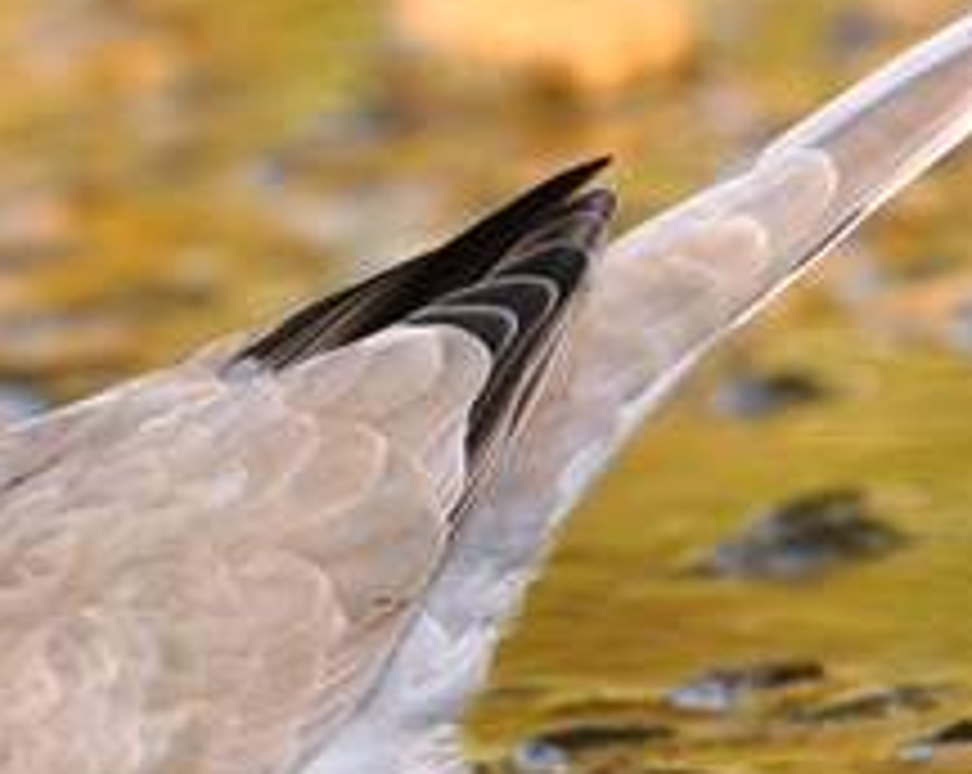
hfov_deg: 0.9
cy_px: 421
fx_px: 59929
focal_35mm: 2087
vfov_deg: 0.7
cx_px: -4
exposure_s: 1/250
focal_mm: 500
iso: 200
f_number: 6.3
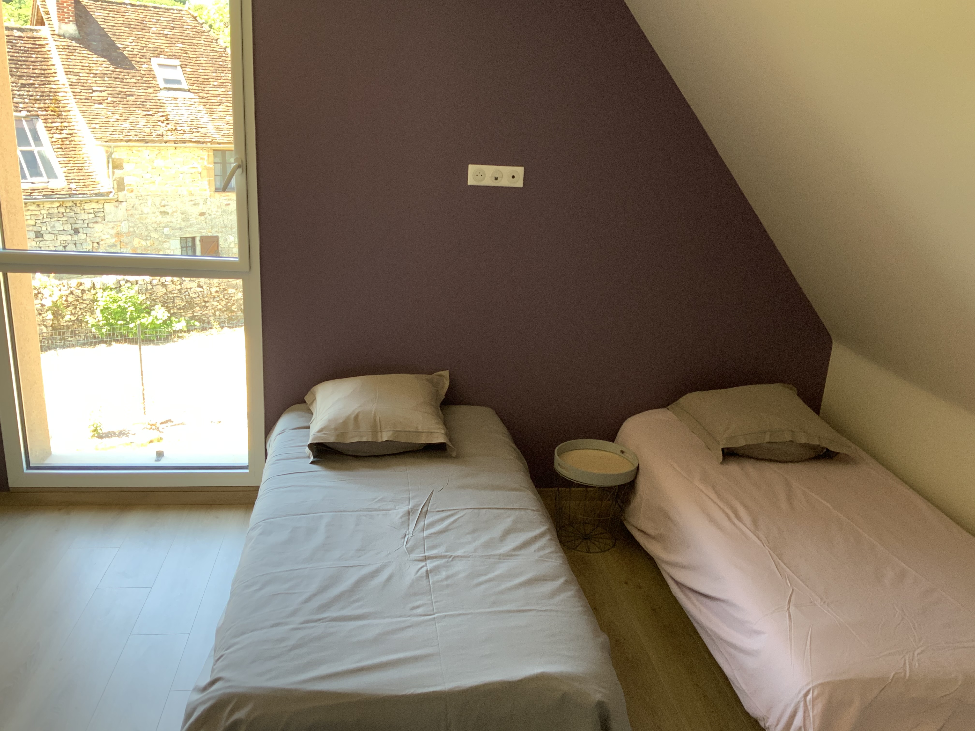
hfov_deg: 61.7
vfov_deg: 48.2
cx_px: 488
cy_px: 366
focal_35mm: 29
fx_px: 817
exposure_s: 1/89
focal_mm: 3
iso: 64
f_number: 1.8
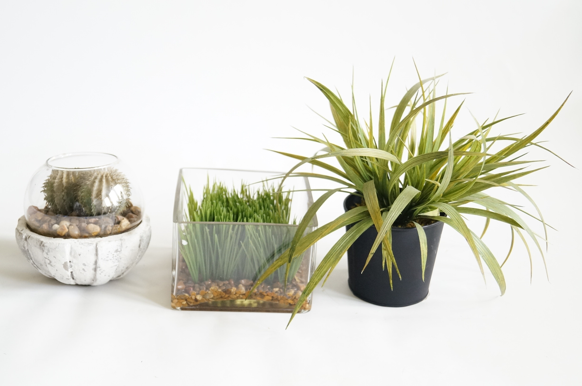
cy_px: 193
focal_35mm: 52
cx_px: 291
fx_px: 847
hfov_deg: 37.9
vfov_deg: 25.7
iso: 1000
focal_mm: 35
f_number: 4.5
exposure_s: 1/60
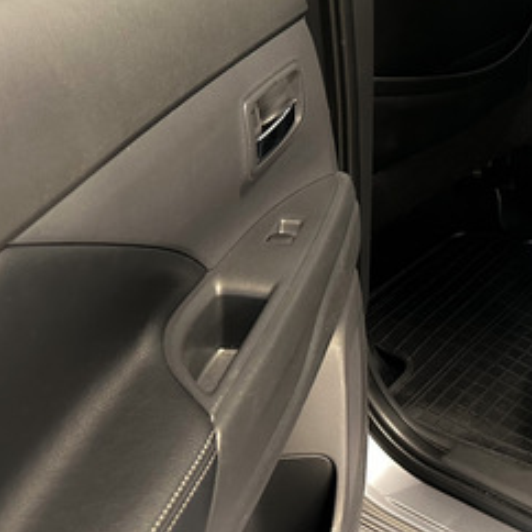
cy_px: 55
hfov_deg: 27.5
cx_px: 585
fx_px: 991
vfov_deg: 28.9
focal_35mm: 57
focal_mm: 6.86
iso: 1600
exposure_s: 1/17
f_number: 1.8
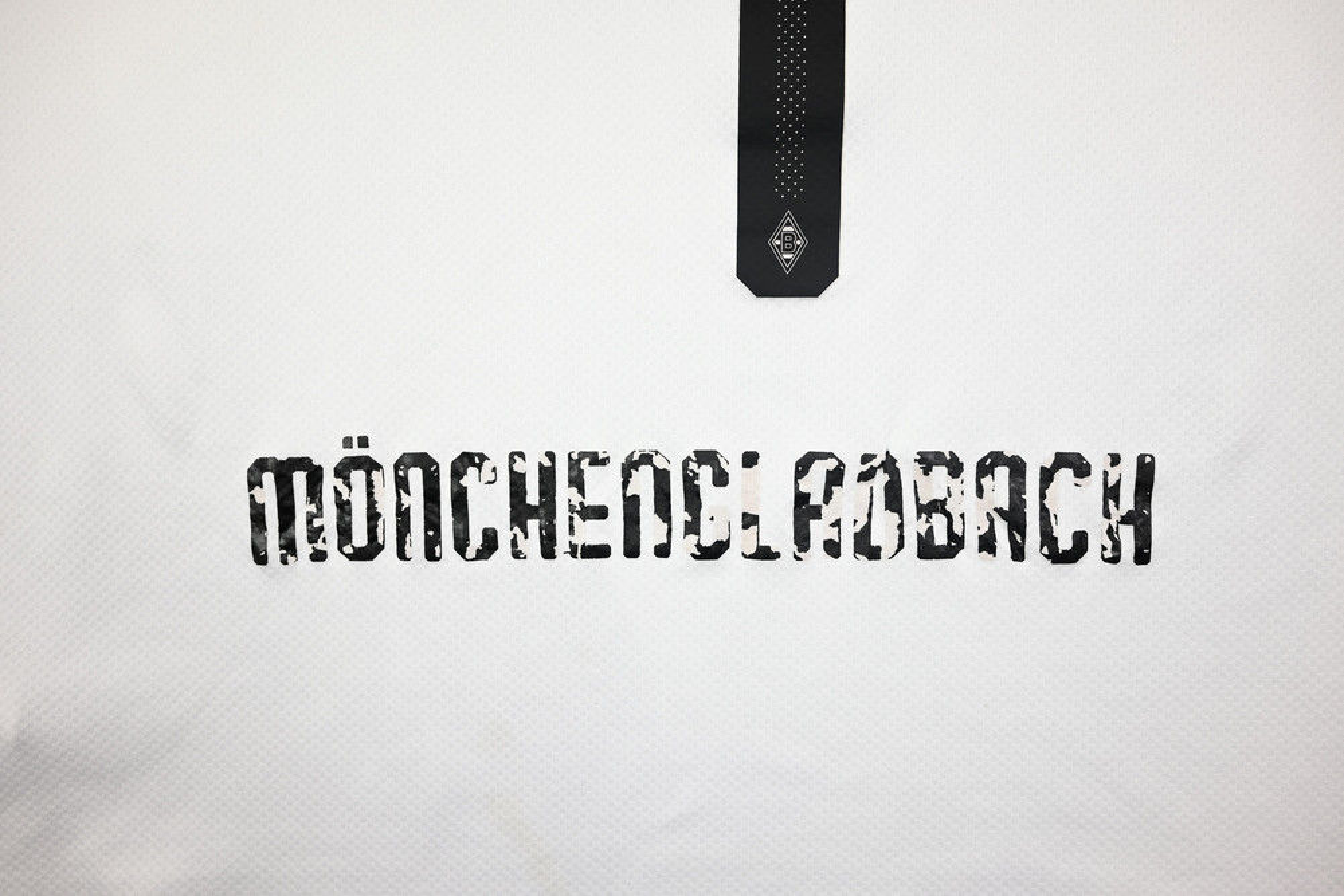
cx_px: 672
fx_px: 896
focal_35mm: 24
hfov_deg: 73.7
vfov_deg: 53.2
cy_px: 448
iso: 200
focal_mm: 24
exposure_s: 1/125
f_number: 4.5
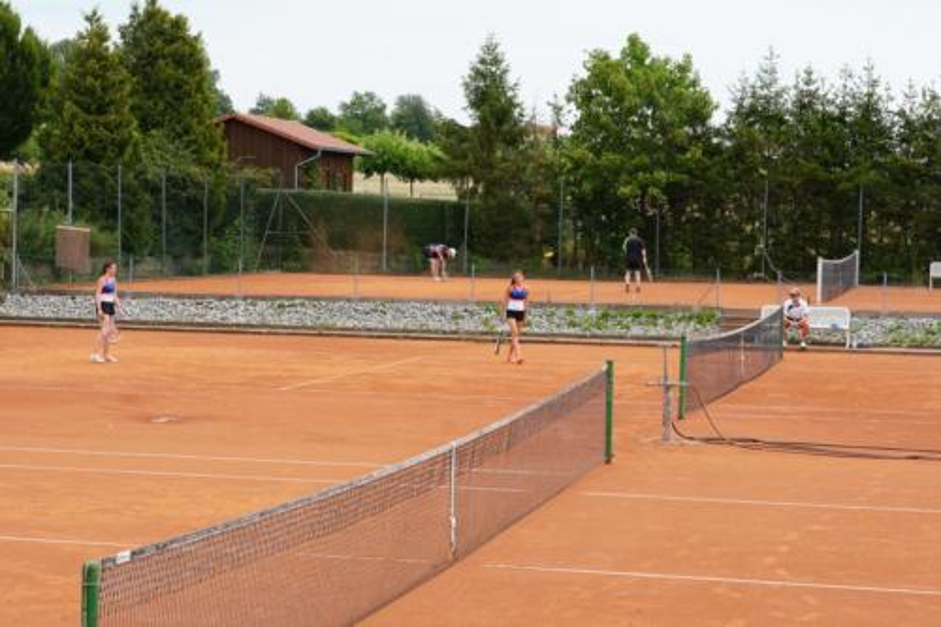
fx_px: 1960
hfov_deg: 27.0
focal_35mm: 75
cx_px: 470
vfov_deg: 18.2
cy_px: 314
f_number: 9
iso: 100
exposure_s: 1/125
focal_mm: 50
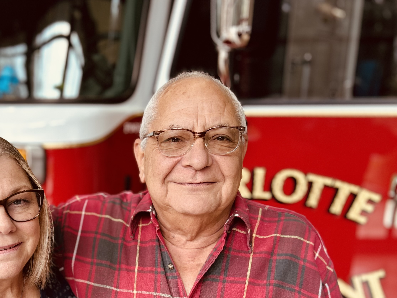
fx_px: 539
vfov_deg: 29.9
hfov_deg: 38.7
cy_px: 254
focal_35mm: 47
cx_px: 74
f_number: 1.5
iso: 40
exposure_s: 1/120
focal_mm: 5.7
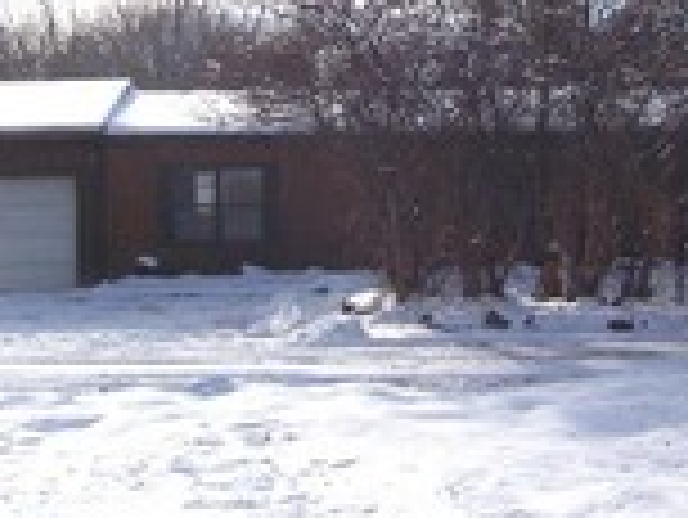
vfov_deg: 19.0
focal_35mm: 77
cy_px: 126
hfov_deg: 25.1
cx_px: 490
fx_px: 1532
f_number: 5.6
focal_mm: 5.6
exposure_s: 1/1000
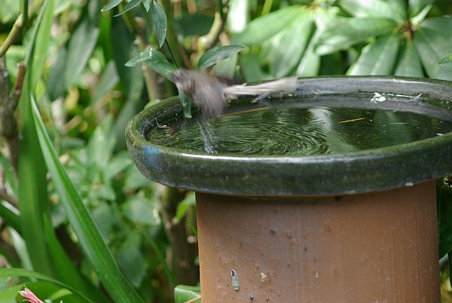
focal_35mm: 300
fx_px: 3772
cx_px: 226
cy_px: 152
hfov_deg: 6.9
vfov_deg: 4.6
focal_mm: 200
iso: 400
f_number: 4
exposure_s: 1/180
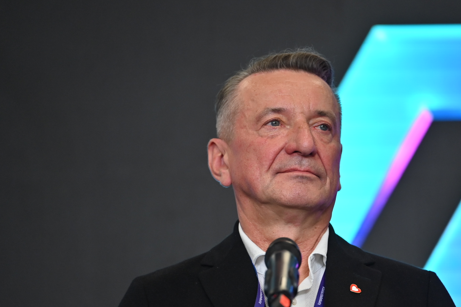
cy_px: 179
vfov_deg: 5.7
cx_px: 289
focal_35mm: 240
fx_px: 3073
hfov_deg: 8.6
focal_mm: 180
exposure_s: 1/200
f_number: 2.8
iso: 640
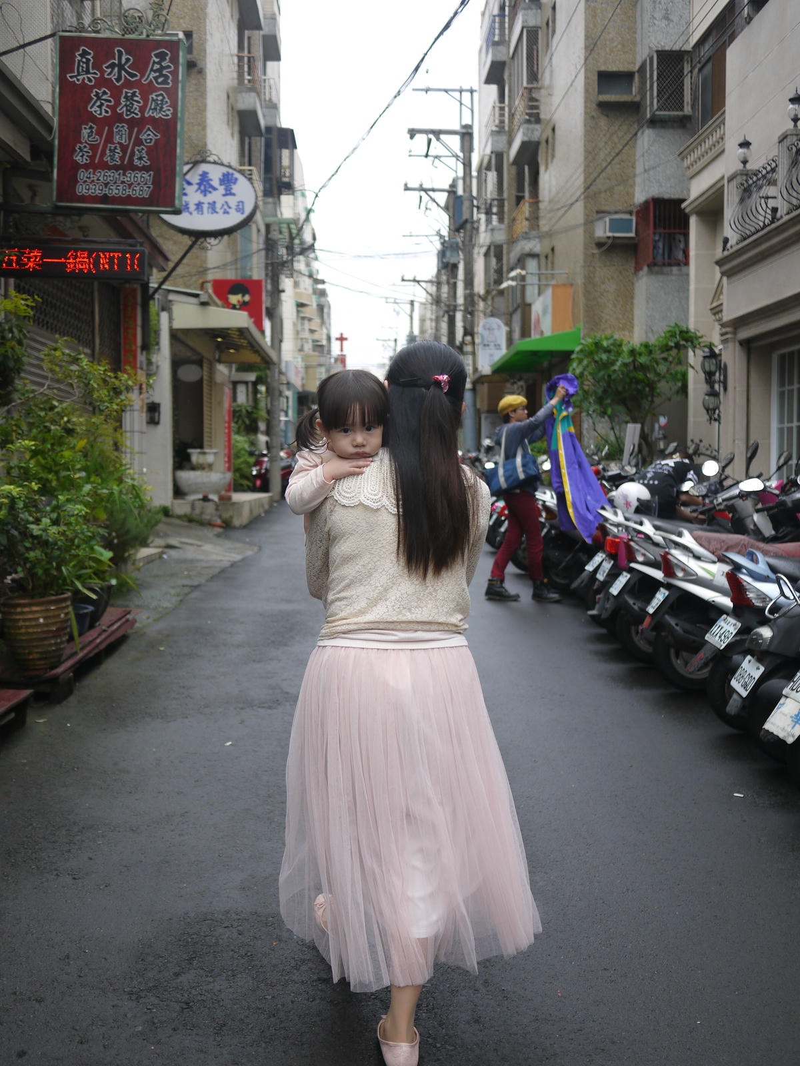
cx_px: 400
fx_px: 1233
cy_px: 533
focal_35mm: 40
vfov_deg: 46.8
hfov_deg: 36.0
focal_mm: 20
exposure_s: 1/1600
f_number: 2.2
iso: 160
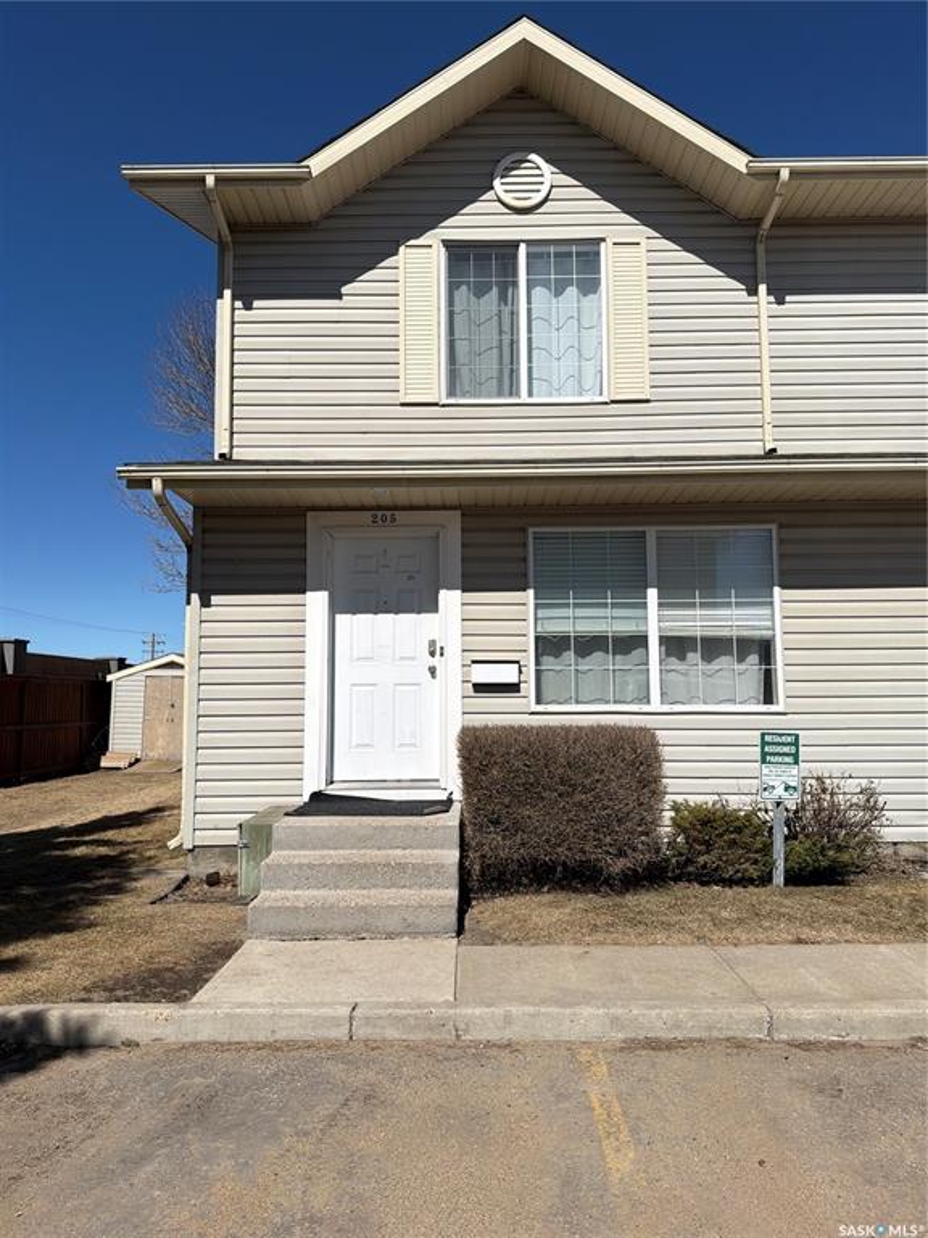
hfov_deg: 56.8
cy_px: 619
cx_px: 464
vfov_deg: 71.6
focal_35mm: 24
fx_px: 858
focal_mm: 6.76
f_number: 1.78
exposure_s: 1/11905
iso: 80
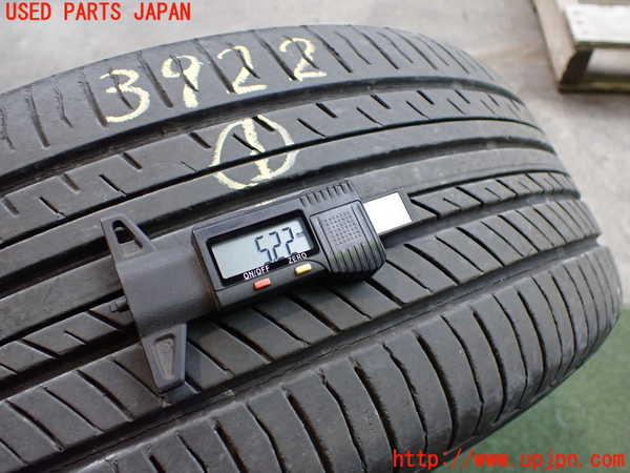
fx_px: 546
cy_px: 236
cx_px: 315
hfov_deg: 60.0
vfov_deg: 46.8
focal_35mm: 30
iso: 500
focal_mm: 5.4
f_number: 2.3
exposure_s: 1/125
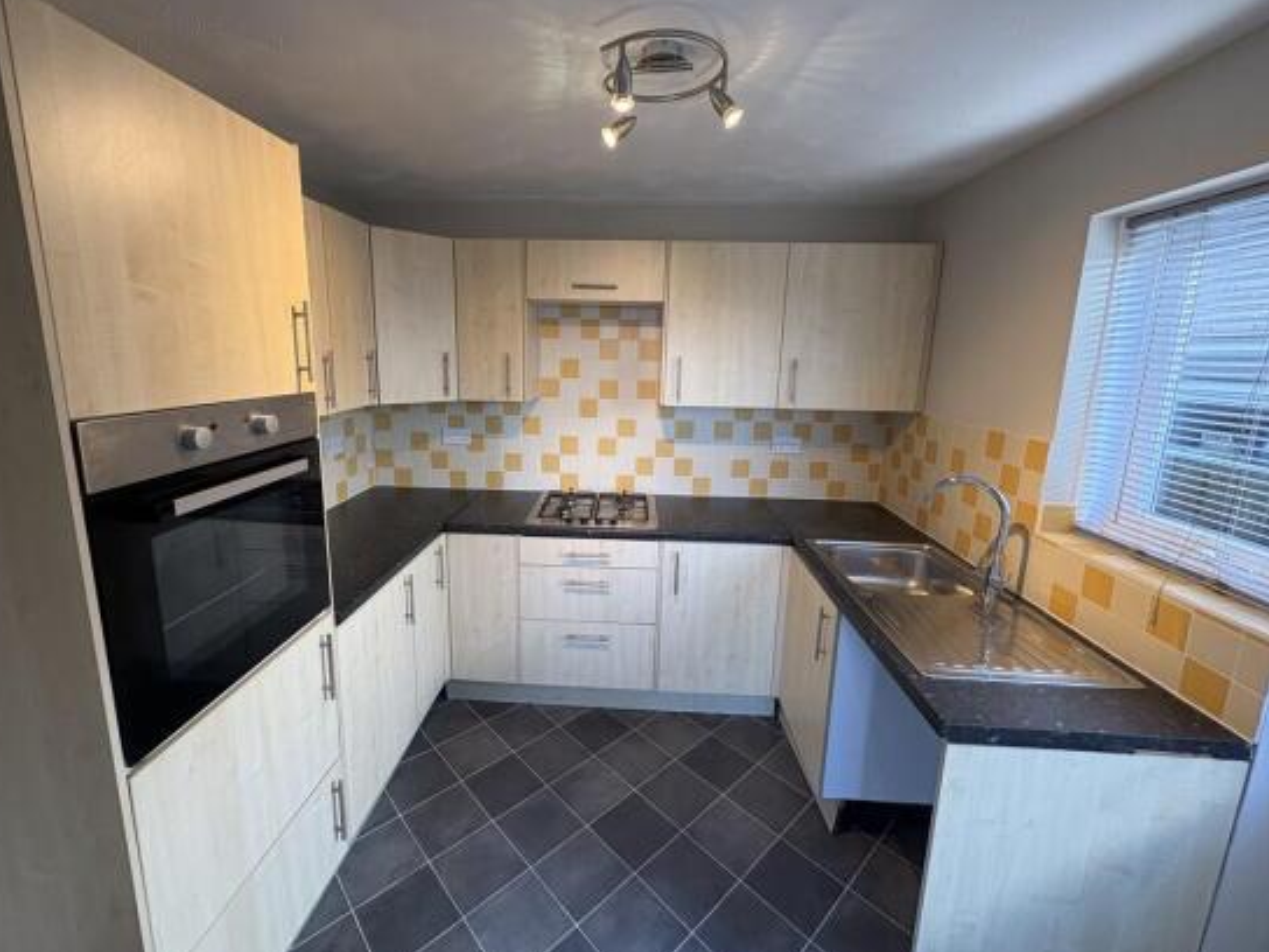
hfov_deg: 98.1
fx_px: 550
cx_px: 608
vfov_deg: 81.7
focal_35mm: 15
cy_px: 452
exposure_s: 1/99
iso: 200
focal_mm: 2.22
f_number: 2.2
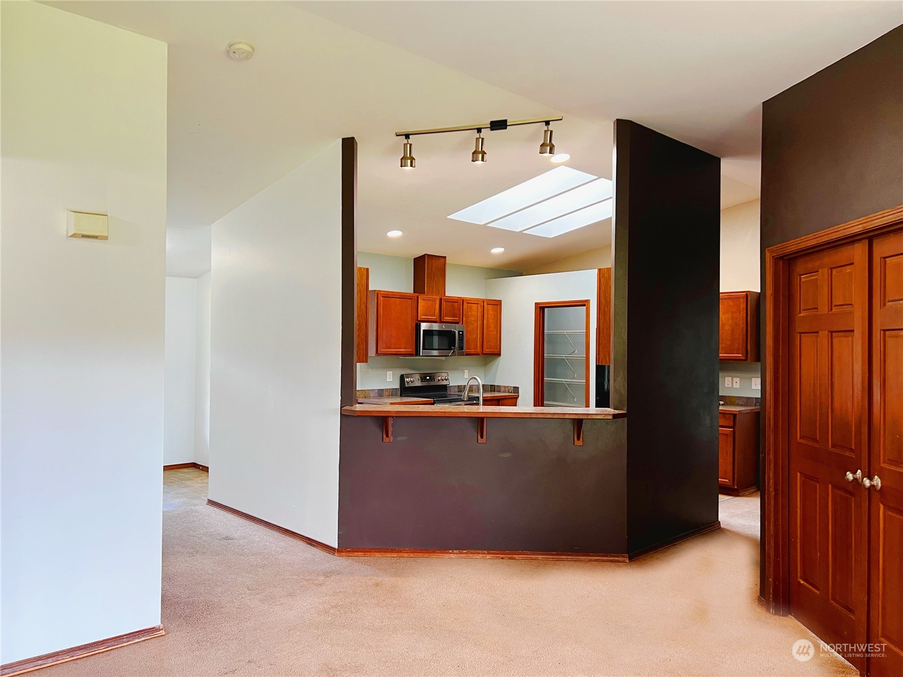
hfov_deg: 67.3
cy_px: 338
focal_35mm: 26
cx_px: 452
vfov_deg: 53.0
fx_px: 678
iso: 80
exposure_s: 1/60
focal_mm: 5.7
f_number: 1.5
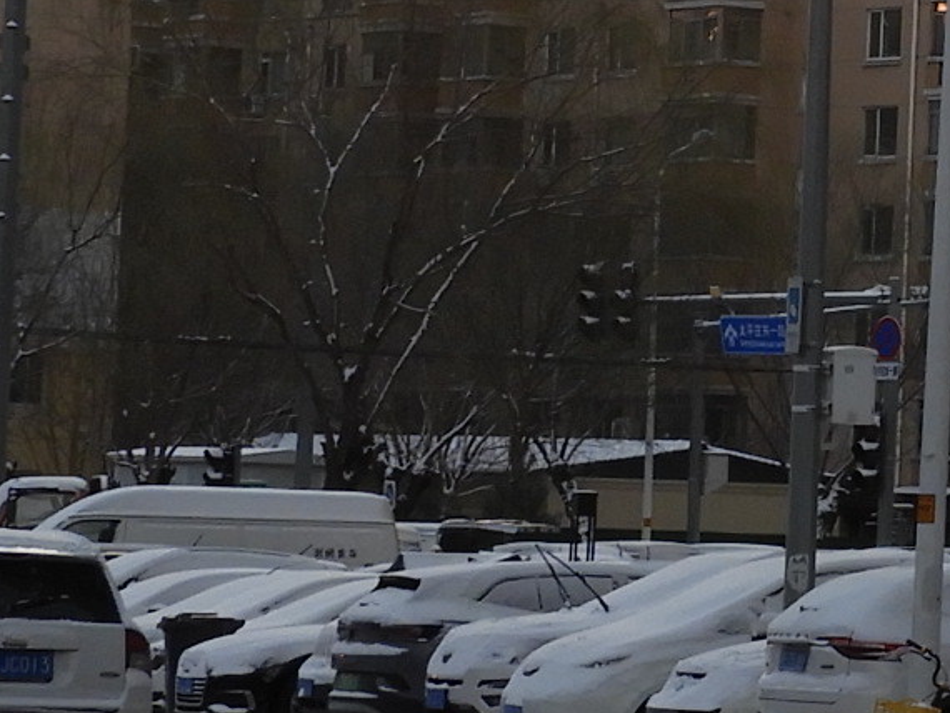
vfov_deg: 6.5
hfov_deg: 8.4
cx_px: 1453
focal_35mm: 229
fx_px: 6287
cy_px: -15
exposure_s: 1/320
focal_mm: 7.2
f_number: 3.8
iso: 100
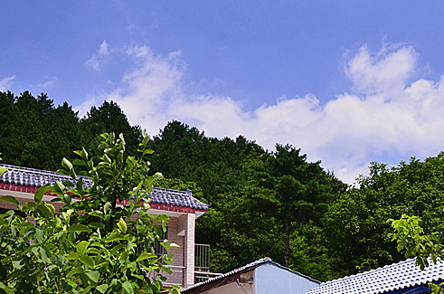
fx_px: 541
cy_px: 230
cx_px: 275
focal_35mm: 44
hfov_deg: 44.3
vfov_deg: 29.7
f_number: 10
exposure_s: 1/80
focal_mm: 18
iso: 100
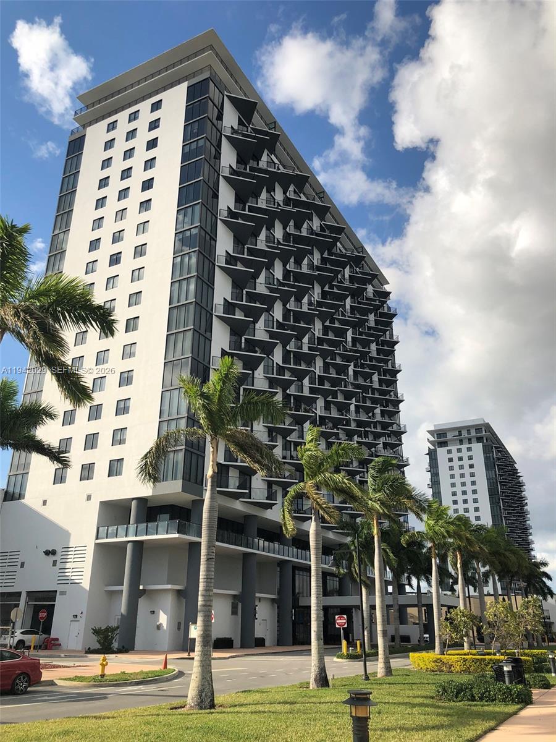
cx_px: 278
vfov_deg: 63.4
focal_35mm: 28
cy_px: 371
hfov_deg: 49.7
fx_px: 600
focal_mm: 3.99
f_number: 1.8
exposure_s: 1/2208
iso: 20
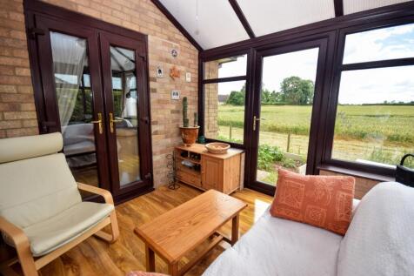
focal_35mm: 15
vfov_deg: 77.3
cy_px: 138
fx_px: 172
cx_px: 207
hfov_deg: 100.4
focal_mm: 10
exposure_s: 1/200
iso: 100
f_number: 4.5
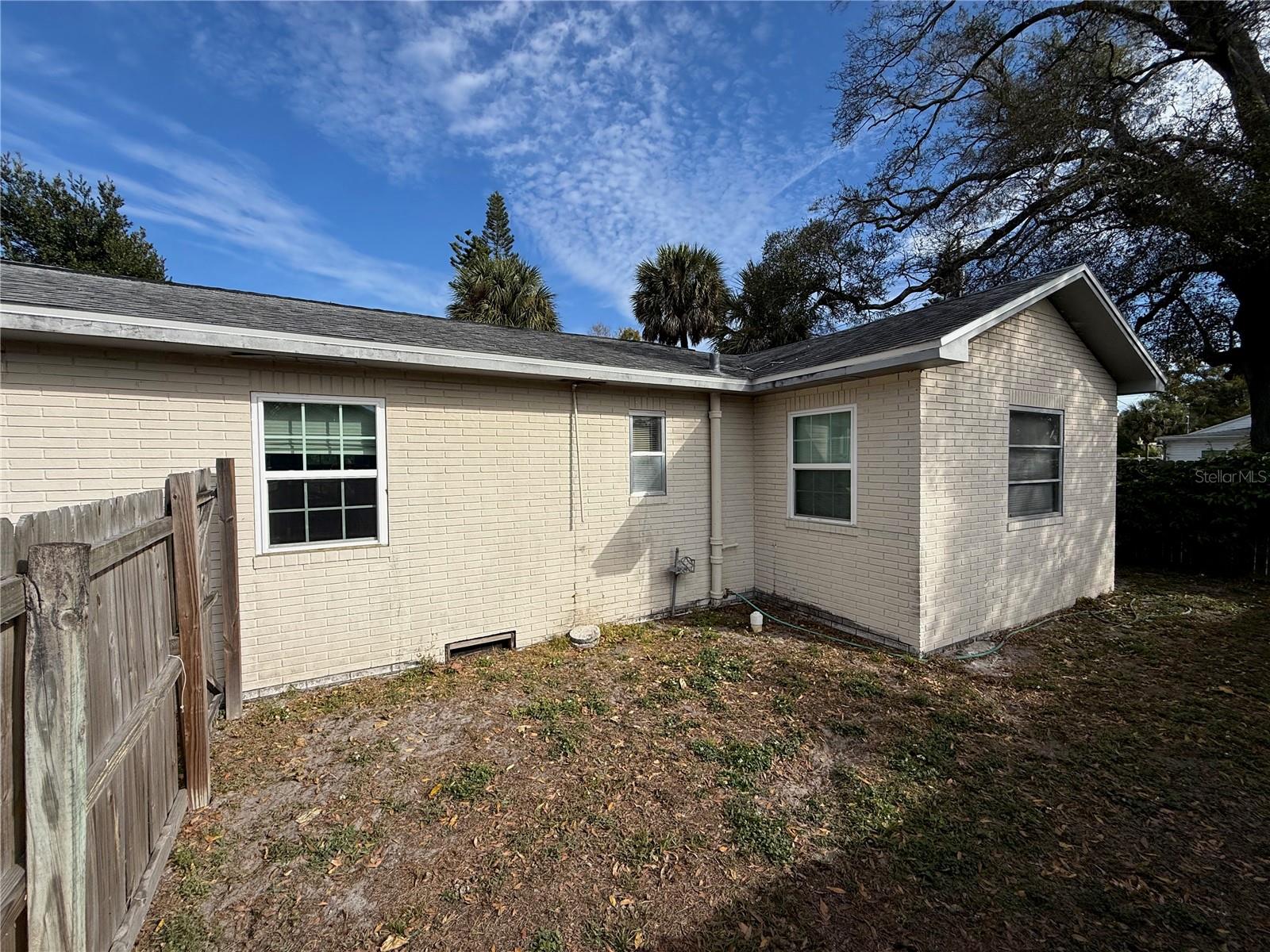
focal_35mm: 14
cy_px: 476
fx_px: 514
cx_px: 635
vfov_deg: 85.7
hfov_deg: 102.1
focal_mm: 2.22
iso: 50
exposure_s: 1/3663
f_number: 2.2
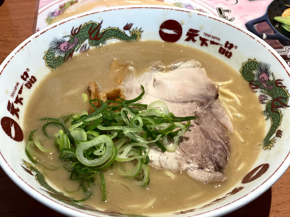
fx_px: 436
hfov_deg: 36.8
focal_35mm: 52
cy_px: 108
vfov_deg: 28.0
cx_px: 145
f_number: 2
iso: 200
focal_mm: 6
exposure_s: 1/120
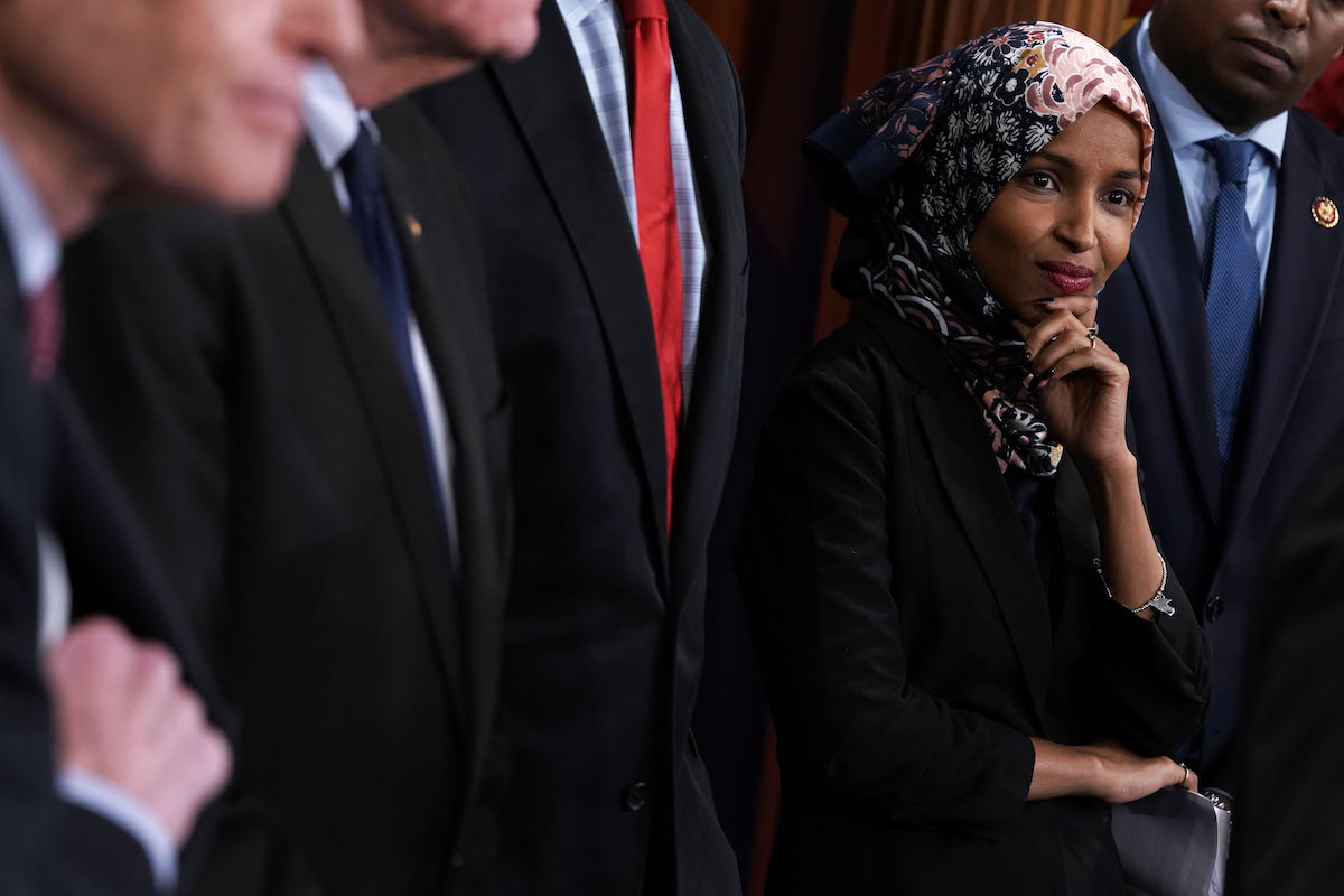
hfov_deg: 15.0
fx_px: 5114
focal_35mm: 137
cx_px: 672
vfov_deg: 10.0
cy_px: 448
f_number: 5.6
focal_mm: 137
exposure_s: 1/160
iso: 1600
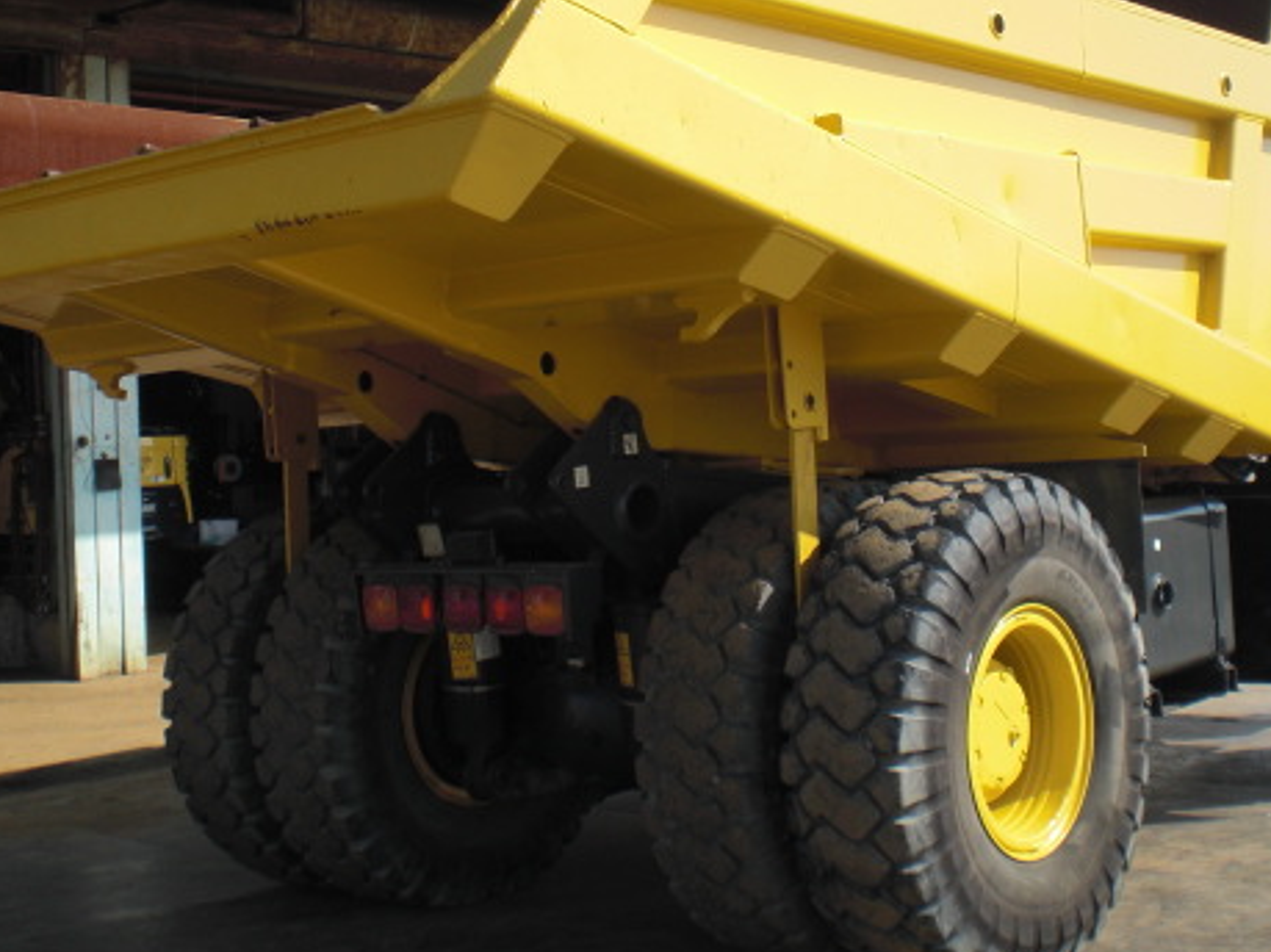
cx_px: 695
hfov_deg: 36.2
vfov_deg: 27.5
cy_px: 396
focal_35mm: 53
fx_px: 1945
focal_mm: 6.3
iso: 64
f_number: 5.6
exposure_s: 1/320
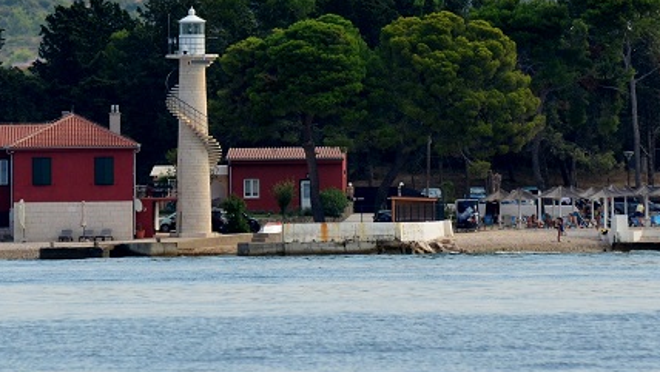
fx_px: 12502
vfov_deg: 1.7
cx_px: 345
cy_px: -107
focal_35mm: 714
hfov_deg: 3.0
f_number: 5.3
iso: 400
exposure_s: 1/2000
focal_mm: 195
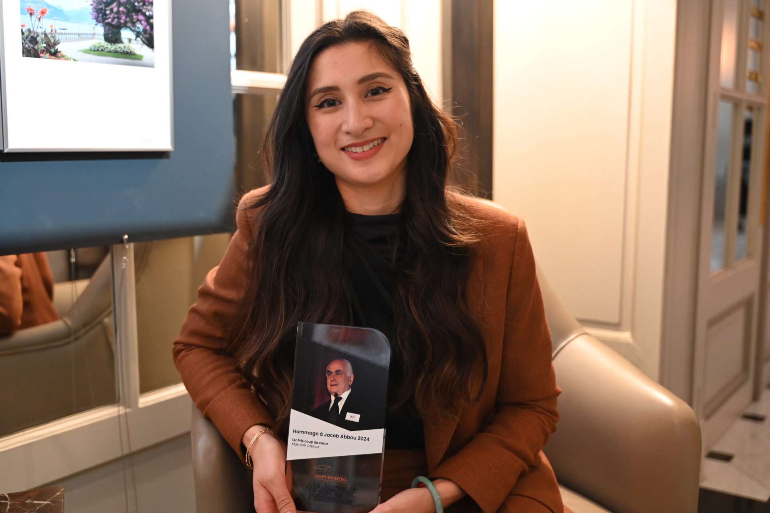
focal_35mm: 38
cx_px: 385
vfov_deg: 35.1
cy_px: 256
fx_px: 813
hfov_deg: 50.7
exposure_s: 1/60
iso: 3600
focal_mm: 38
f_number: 2.8
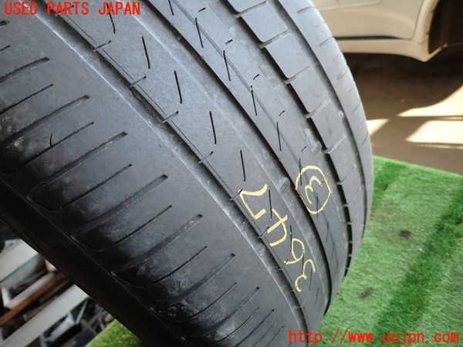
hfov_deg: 69.4
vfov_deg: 54.9
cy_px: 174
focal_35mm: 25
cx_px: 232
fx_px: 334
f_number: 2
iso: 100
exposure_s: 1/60
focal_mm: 4.5
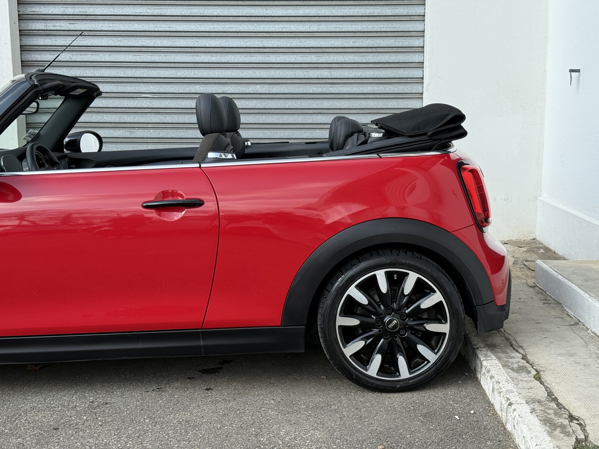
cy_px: 224
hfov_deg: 39.7
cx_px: 300
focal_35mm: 48
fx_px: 831
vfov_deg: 30.3
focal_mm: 6.76
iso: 100
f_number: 1.78
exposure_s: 1/2146
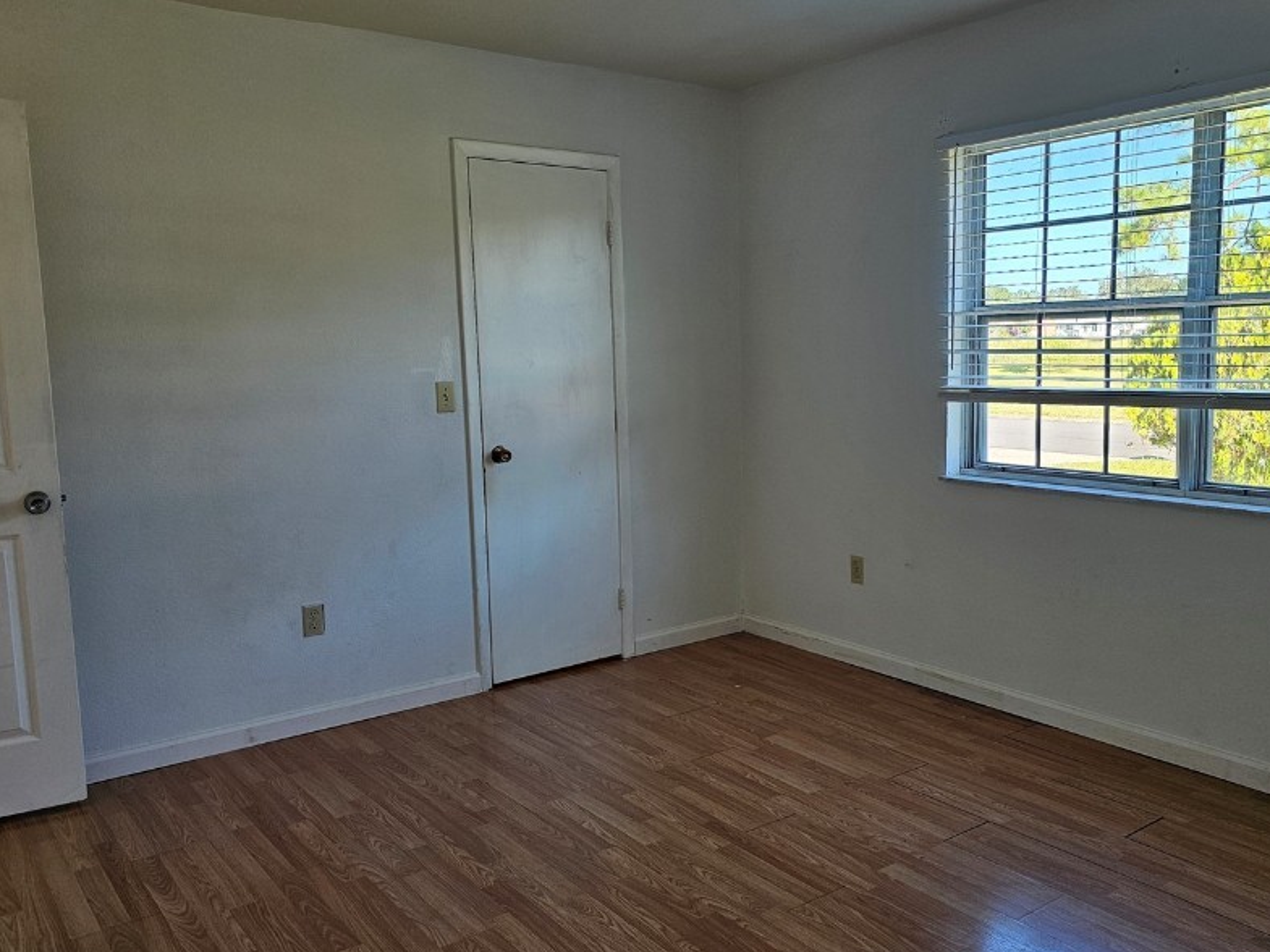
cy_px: 504
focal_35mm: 30
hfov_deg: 59.7
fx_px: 1101
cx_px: 723
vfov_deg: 46.8
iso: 80
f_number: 1.7
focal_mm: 6.3
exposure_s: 1/207
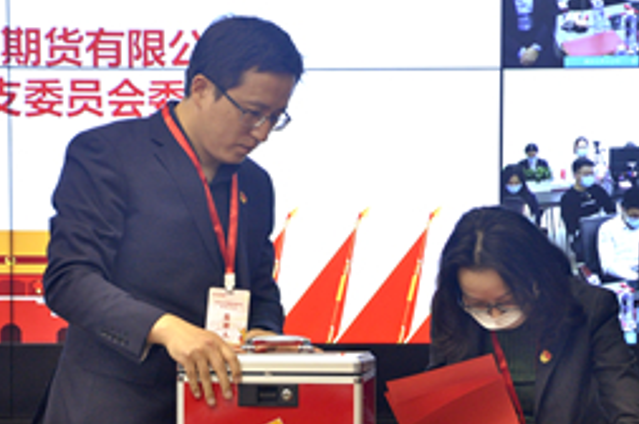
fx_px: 2943
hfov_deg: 12.4
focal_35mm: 166
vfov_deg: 8.2
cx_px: 311
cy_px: 294
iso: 800
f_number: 5.3
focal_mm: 70
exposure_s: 1/60
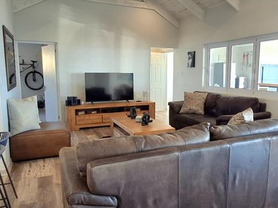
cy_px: 109
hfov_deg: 59.8
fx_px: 241
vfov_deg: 46.7
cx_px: 158
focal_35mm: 30
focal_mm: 1.64
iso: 50
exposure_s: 1/40
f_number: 2.2
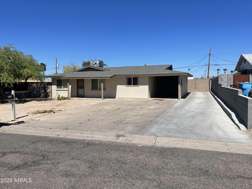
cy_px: 94
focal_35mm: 25
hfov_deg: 69.4
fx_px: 182
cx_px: 126
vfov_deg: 54.9
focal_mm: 5.1
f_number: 1.6
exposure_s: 1/5917
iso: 32
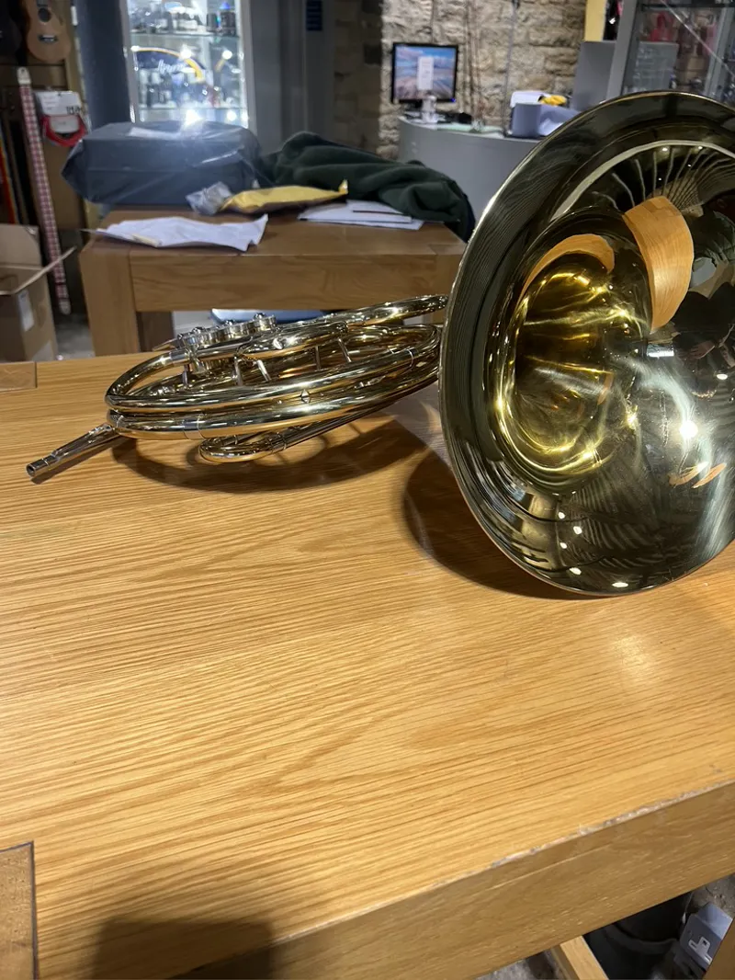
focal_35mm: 26
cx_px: 368
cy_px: 490
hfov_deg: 53.1
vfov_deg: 67.3
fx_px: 736
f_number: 1.5
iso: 80
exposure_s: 1/50
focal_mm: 5.7
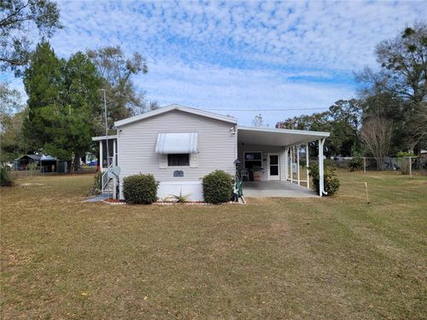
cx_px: 214
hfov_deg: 67.3
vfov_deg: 53.1
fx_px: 321
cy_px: 160
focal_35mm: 26
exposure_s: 1/1563
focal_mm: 5.4
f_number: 1.8
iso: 40
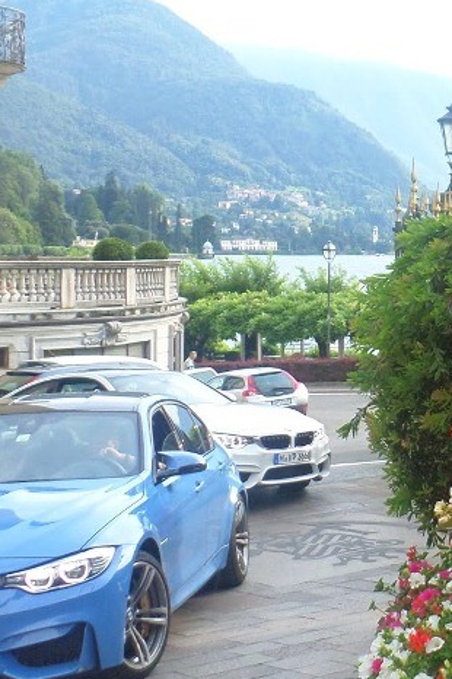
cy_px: 255
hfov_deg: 19.1
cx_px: 547
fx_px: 1264
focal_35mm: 67
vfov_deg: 30.0
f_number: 2.5
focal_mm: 4.5
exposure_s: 1/350
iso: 80
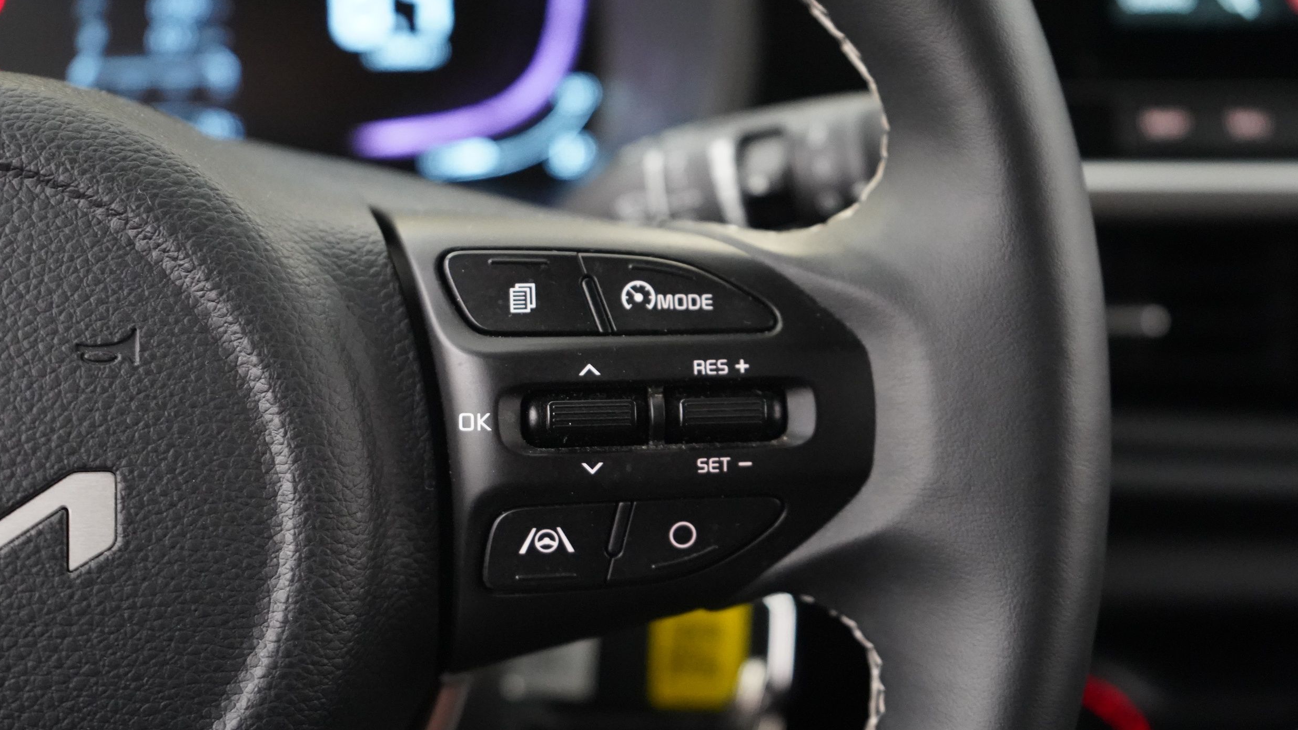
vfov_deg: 23.0
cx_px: 653
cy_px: 310
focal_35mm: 52
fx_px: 1790
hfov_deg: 39.9
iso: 12800
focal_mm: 49
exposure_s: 1/60
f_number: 4.5
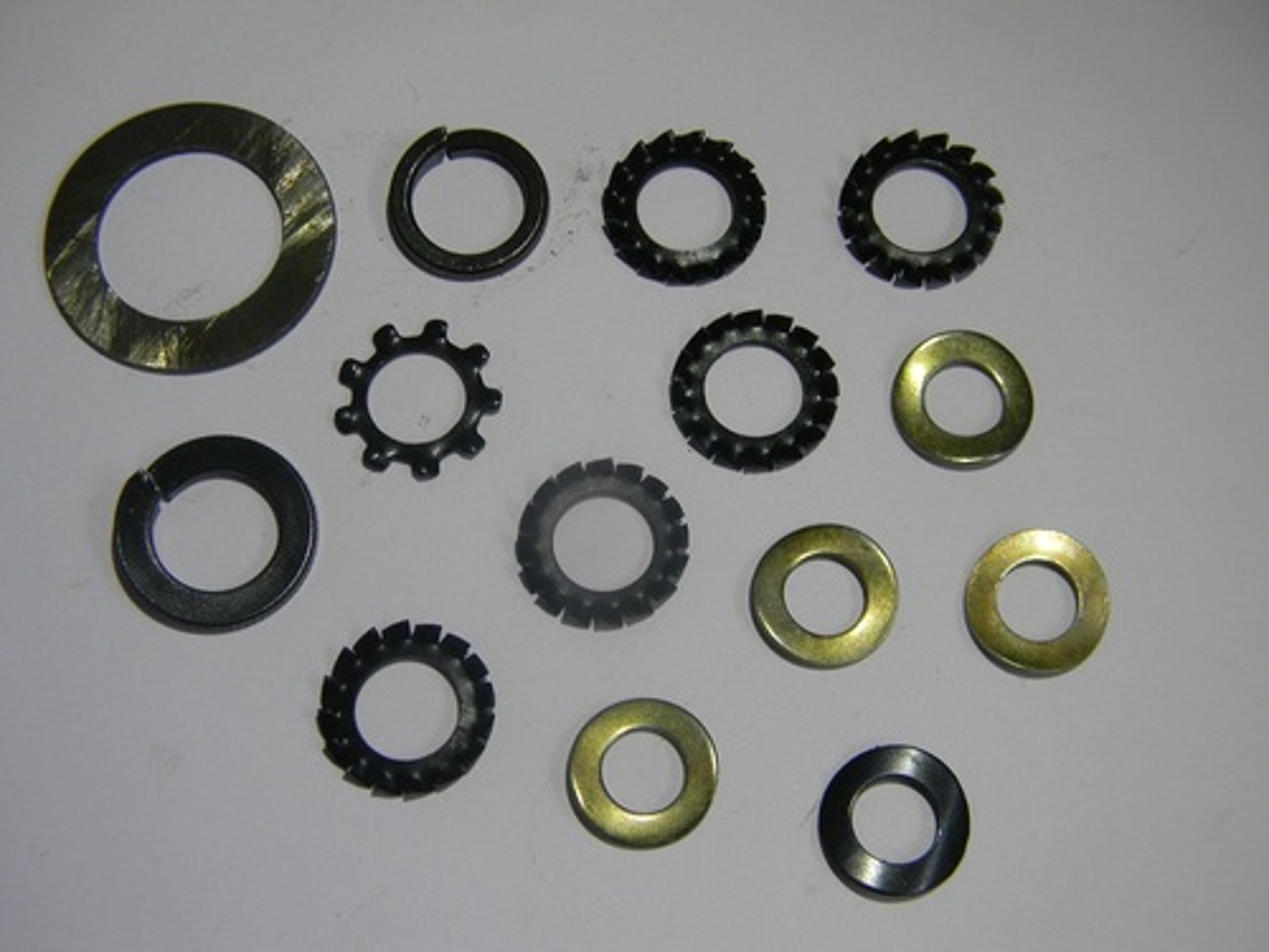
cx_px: 634
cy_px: 476
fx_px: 1723
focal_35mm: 47
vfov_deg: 30.9
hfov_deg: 40.4
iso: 114
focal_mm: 8.6
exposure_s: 1/30
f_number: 3.9
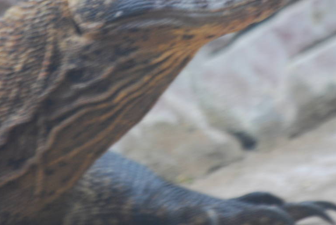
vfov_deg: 1.5
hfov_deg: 2.2
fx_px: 8806
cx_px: 150
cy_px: 7
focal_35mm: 942
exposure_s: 1/40
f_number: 5.6
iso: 400
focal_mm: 300
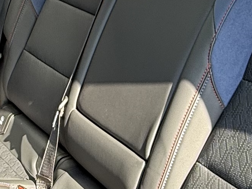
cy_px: 134
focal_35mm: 86
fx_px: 626
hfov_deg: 22.6
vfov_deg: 17.1
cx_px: 66
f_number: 2.2
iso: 40
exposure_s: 1/103
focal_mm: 2.22
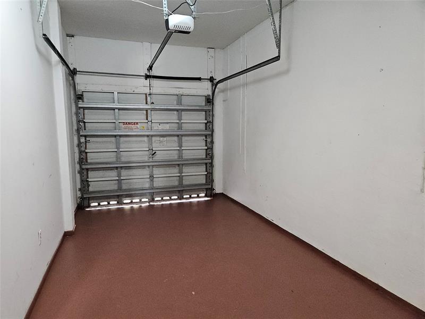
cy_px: 160
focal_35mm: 23
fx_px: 282
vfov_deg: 58.9
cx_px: 212
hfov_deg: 73.9
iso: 800
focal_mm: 5.4
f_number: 1.8
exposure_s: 1/120
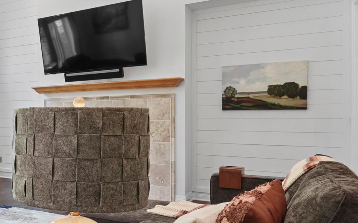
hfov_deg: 41.0
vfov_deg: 31.2
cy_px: 130
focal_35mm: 41
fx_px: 400
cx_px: -13
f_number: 9
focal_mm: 14
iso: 640
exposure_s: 1/4
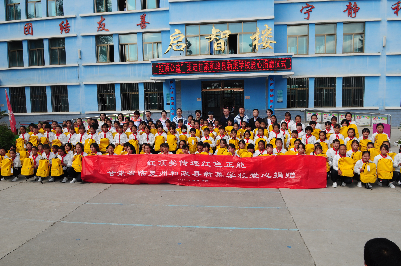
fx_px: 284
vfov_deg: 50.3
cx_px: 200
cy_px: 133
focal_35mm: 26
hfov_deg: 70.5
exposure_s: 1/200
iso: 200
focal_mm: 17
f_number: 9
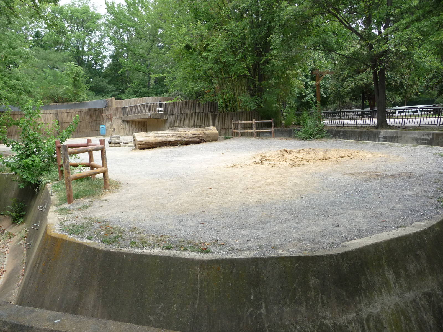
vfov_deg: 49.7
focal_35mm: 28
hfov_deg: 63.4
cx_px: 222
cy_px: 166
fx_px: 358
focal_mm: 4.7
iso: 200
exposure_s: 1/500
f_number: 3.3
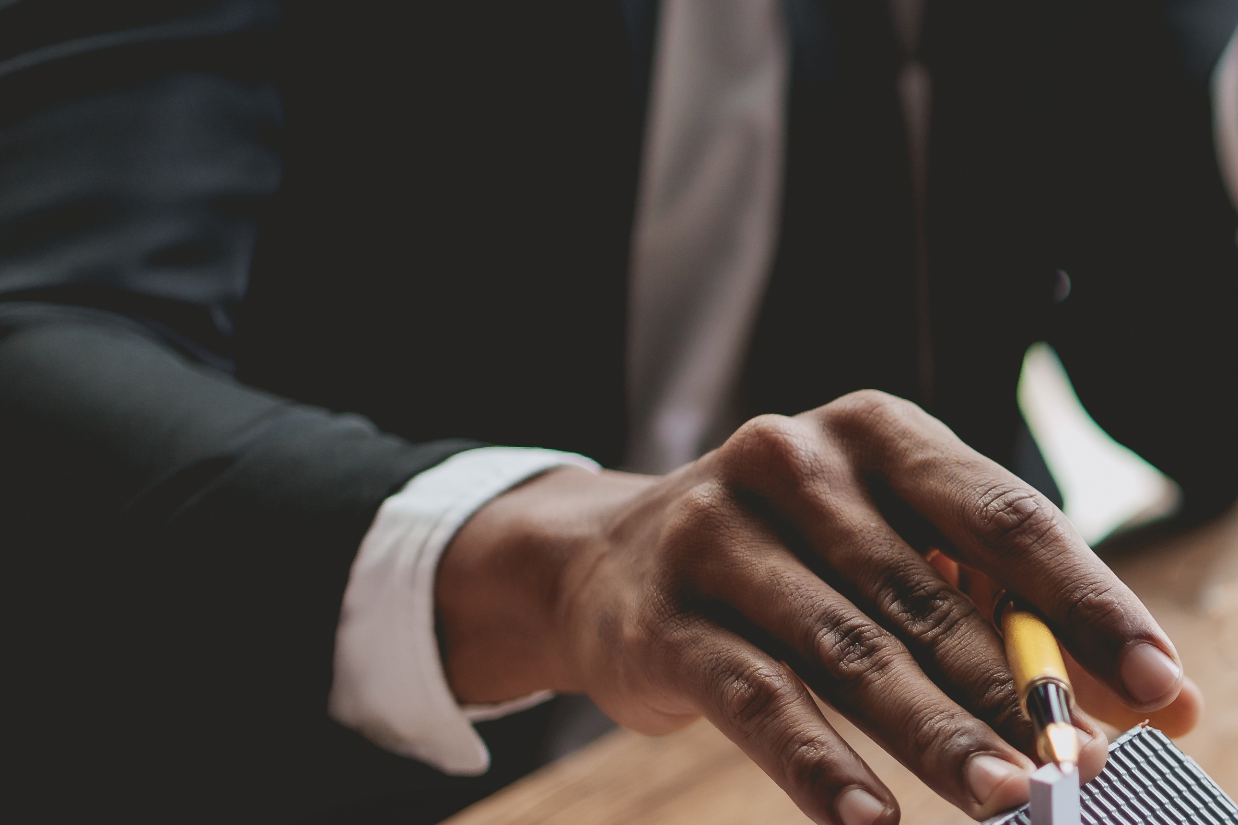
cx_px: 1319
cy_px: 601
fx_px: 3266
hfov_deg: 20.6
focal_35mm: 95
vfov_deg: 14.4
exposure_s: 1/640
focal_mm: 35
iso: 200
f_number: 1.8
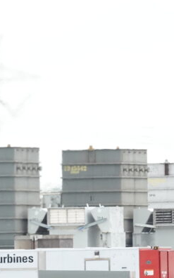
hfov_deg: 1.3
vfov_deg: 2.1
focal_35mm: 1002
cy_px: 231
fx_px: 7614
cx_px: 130
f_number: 5
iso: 400
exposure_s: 1/800
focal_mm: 139.53
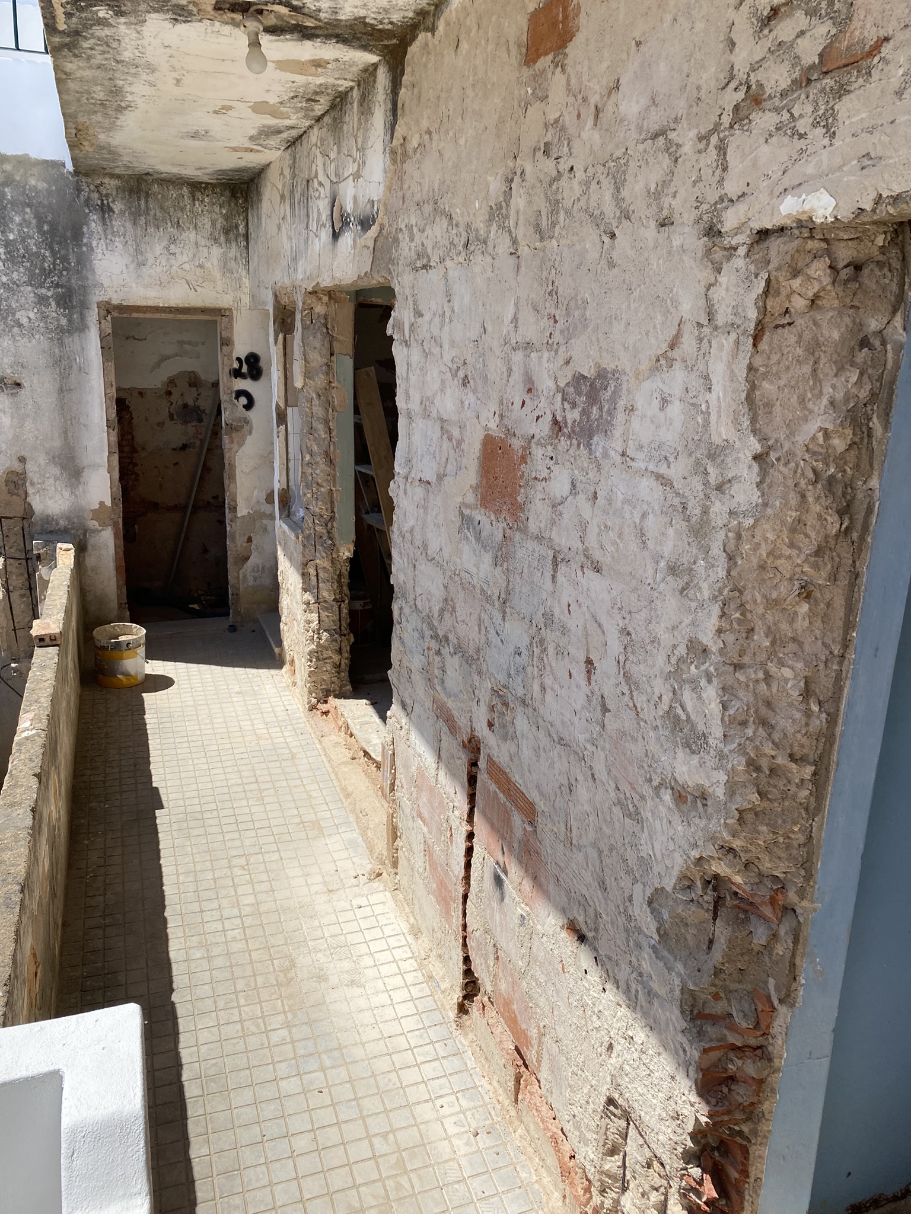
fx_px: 912
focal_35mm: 26
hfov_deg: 53.1
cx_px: 456
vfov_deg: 67.3
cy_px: 607
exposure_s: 1/3610
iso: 32
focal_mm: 4.25
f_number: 1.8
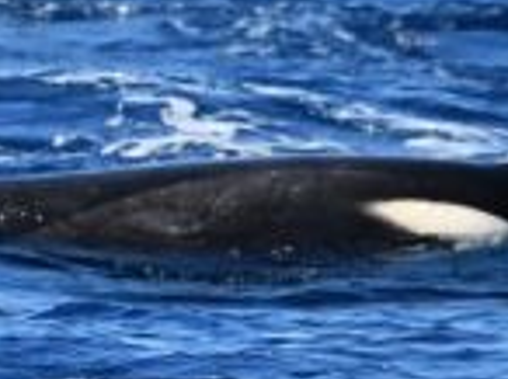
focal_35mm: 3171
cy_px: 40
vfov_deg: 0.5
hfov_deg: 0.6
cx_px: -675
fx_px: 46459
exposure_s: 1/8000
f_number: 6.3
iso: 2000
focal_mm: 600
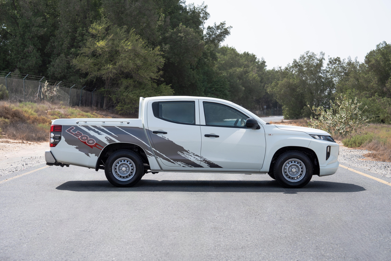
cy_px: 130
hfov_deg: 28.8
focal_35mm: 70
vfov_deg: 19.5
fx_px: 760
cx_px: 196
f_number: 5
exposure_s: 1/800
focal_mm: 70
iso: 100
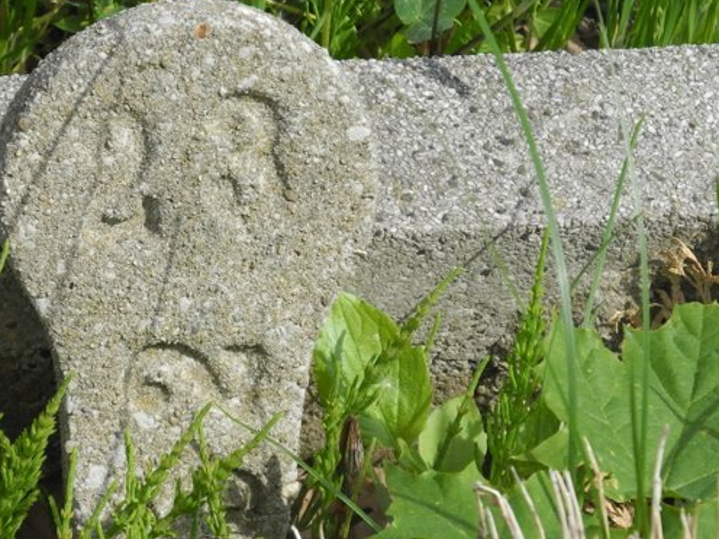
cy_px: 233
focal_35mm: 192
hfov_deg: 10.3
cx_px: 226
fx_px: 3988
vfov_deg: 7.7
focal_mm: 25.4
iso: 100
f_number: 4.5
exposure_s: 1/500
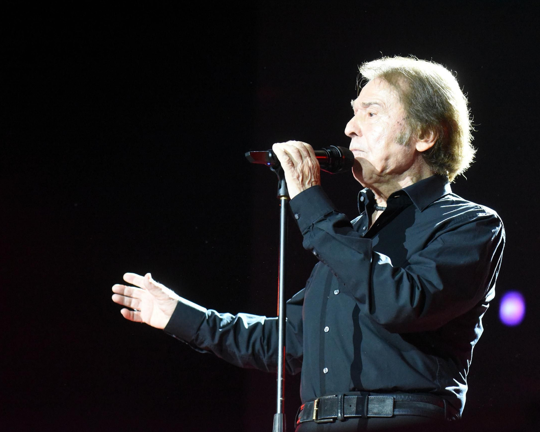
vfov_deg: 11.4
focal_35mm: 136
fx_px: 2174
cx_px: 276
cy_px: 216
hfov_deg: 14.2
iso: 12800
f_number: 4
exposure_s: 1/400
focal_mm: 120
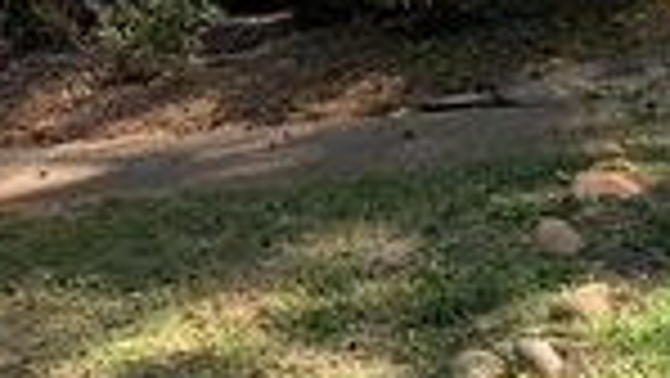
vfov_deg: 11.3
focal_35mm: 95
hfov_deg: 21.9
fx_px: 1689
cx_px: 49
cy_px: -430
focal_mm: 4.25
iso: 25
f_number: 1.8
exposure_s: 1/558
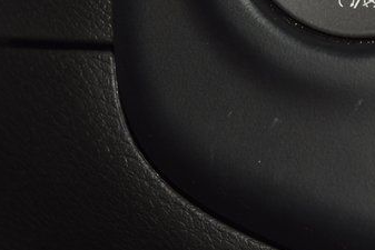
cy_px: -101
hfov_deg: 6.4
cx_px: 351
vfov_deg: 4.3
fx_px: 3324
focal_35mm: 319
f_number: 8
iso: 100
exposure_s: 1/125
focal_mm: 70
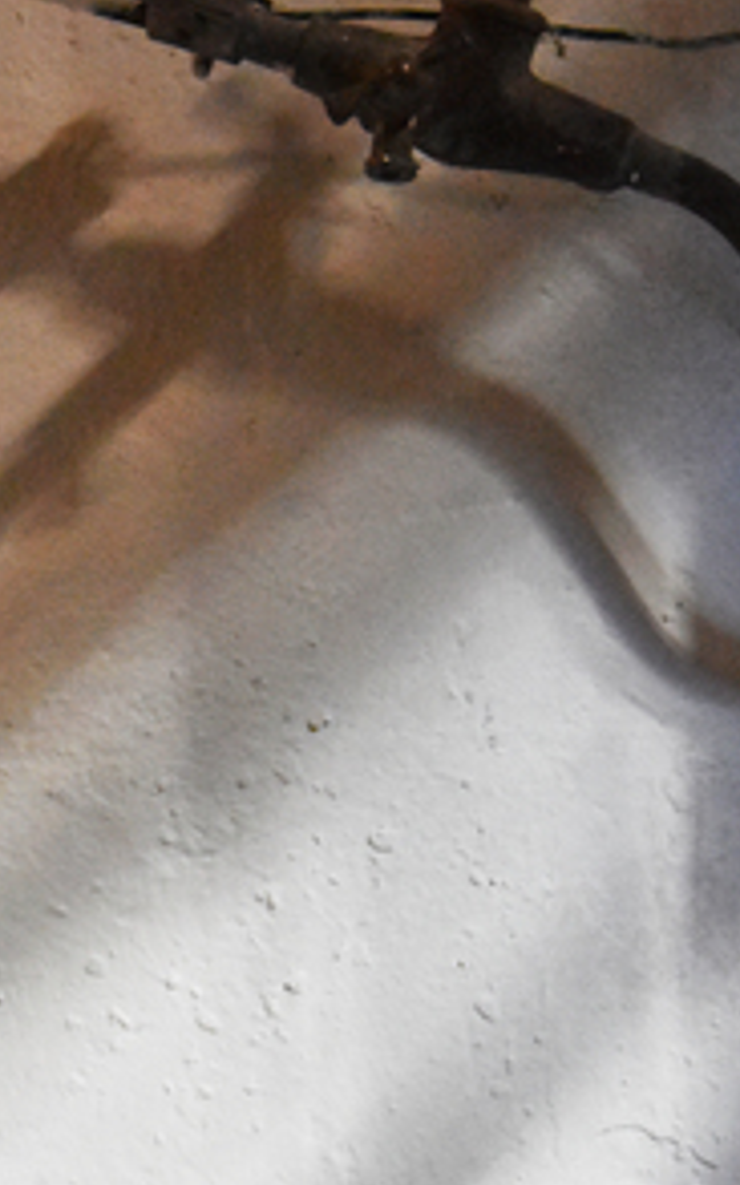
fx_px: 3487
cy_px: 833
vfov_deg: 19.2
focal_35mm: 108
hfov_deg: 12.1
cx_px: 170
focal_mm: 30
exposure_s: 1/60
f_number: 4.2
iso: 6400
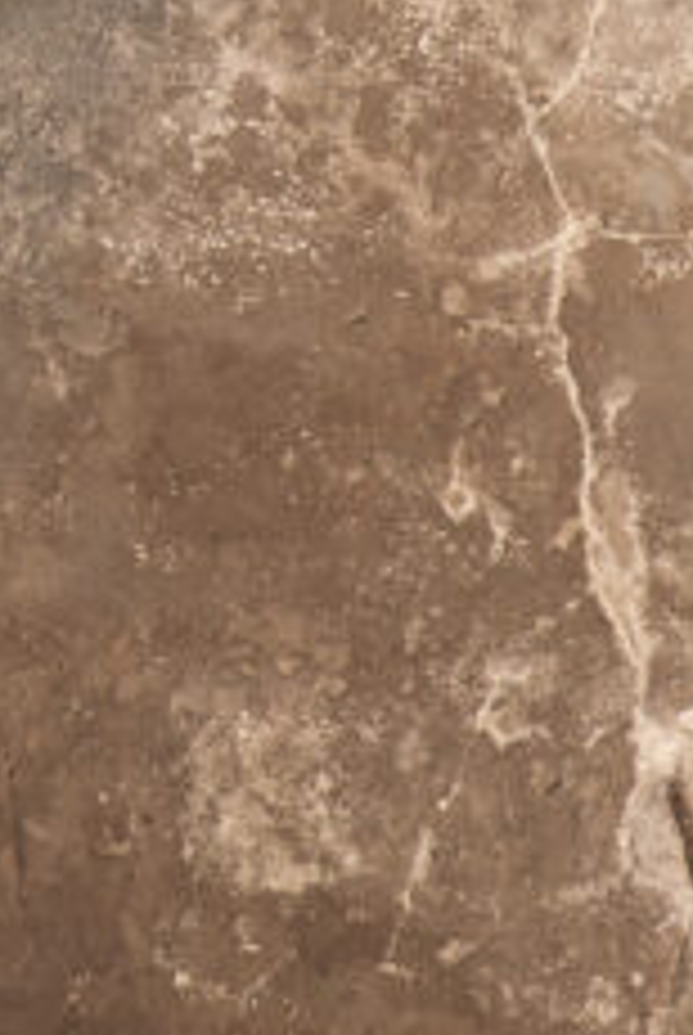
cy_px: -261
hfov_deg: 3.2
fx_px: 12292
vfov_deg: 4.8
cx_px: -585
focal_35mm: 427
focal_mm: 55
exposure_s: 1/100
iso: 1000
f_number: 4.5
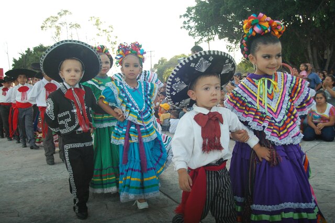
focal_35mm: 30
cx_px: 168
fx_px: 279
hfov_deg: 62.0
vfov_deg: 43.6
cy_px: 112
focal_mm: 20
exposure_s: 1/250
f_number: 4.8
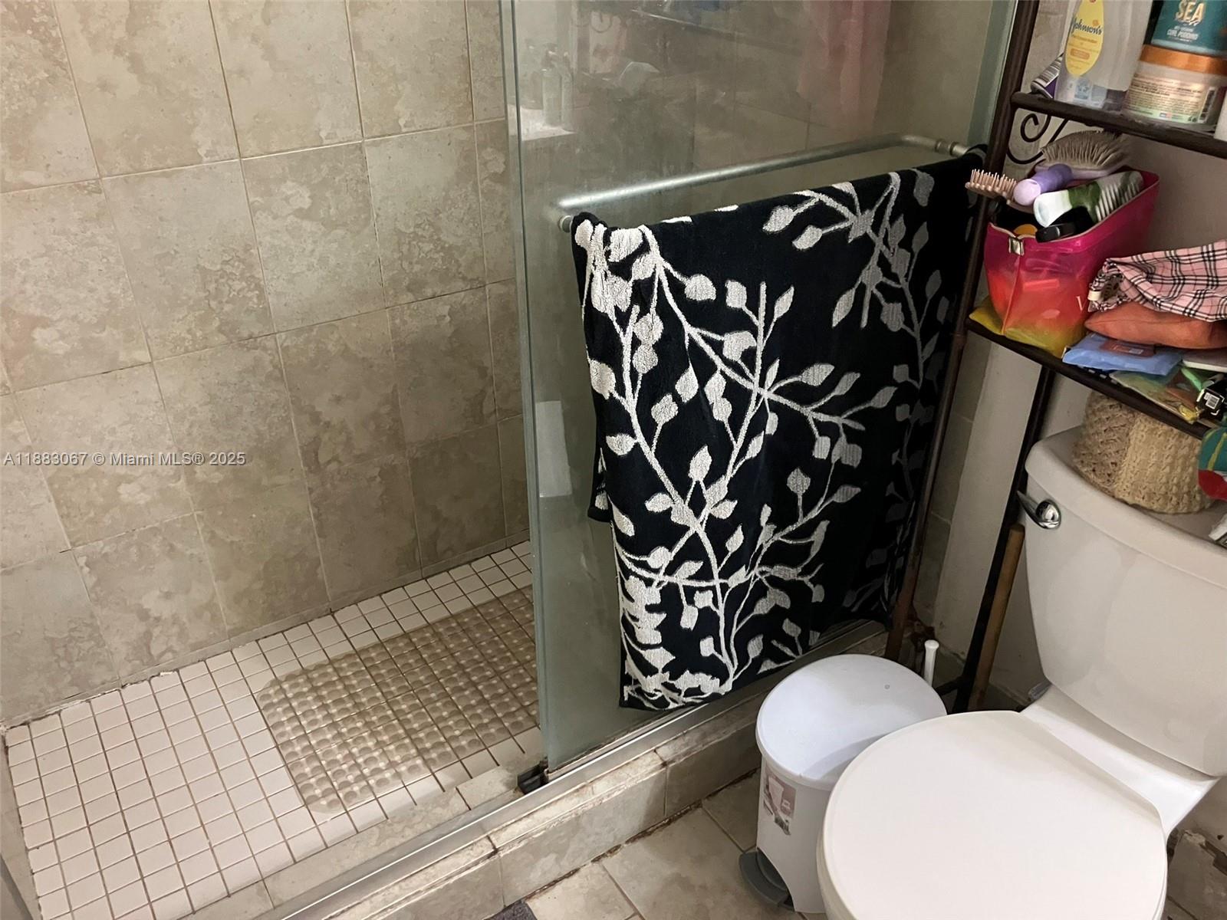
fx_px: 992
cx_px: 614
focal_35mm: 28
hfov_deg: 63.4
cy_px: 460
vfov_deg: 49.7
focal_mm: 3.99
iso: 320
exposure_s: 1/30
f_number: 1.8
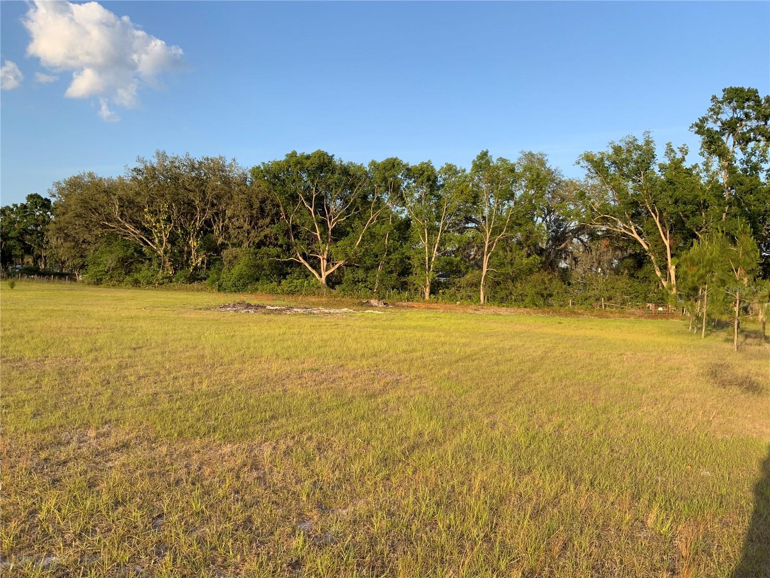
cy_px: 289
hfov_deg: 61.7
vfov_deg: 48.2
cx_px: 385
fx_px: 645
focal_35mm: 29
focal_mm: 3
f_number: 1.8
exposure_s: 1/650
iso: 16
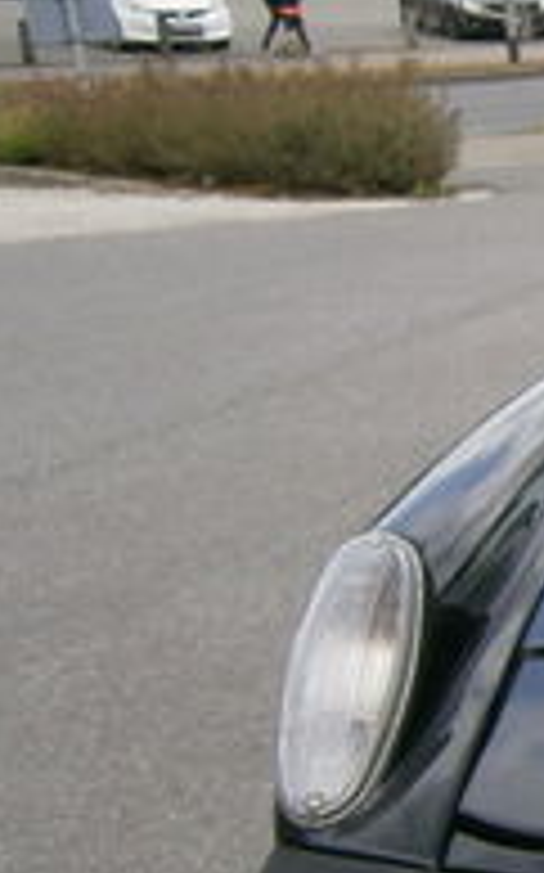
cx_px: 1493
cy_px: 603
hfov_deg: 9.8
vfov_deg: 19.0
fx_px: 2589
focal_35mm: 109
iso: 80
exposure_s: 1/500
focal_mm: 4.7
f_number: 2.8
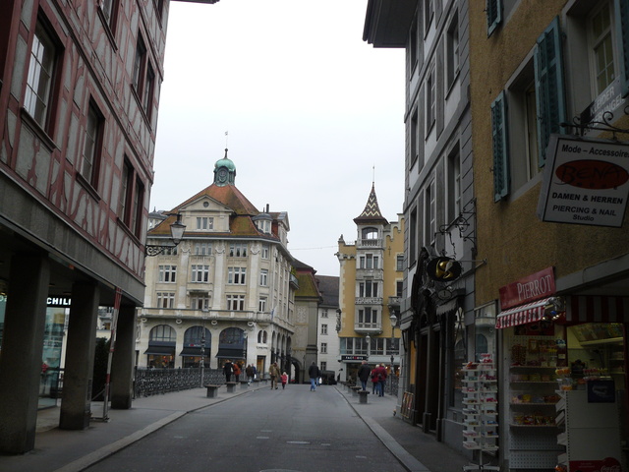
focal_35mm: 36
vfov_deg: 39.7
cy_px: 236
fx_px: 654
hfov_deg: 51.4
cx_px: 314
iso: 100
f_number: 3.2
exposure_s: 1/125
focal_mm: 6
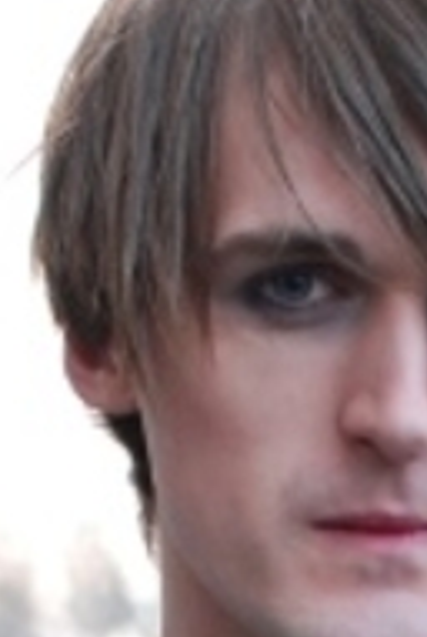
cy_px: 1071
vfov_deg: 9.4
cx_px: 480
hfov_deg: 6.5
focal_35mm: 211
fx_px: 3740
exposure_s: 1/200
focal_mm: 30
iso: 640
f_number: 2.2
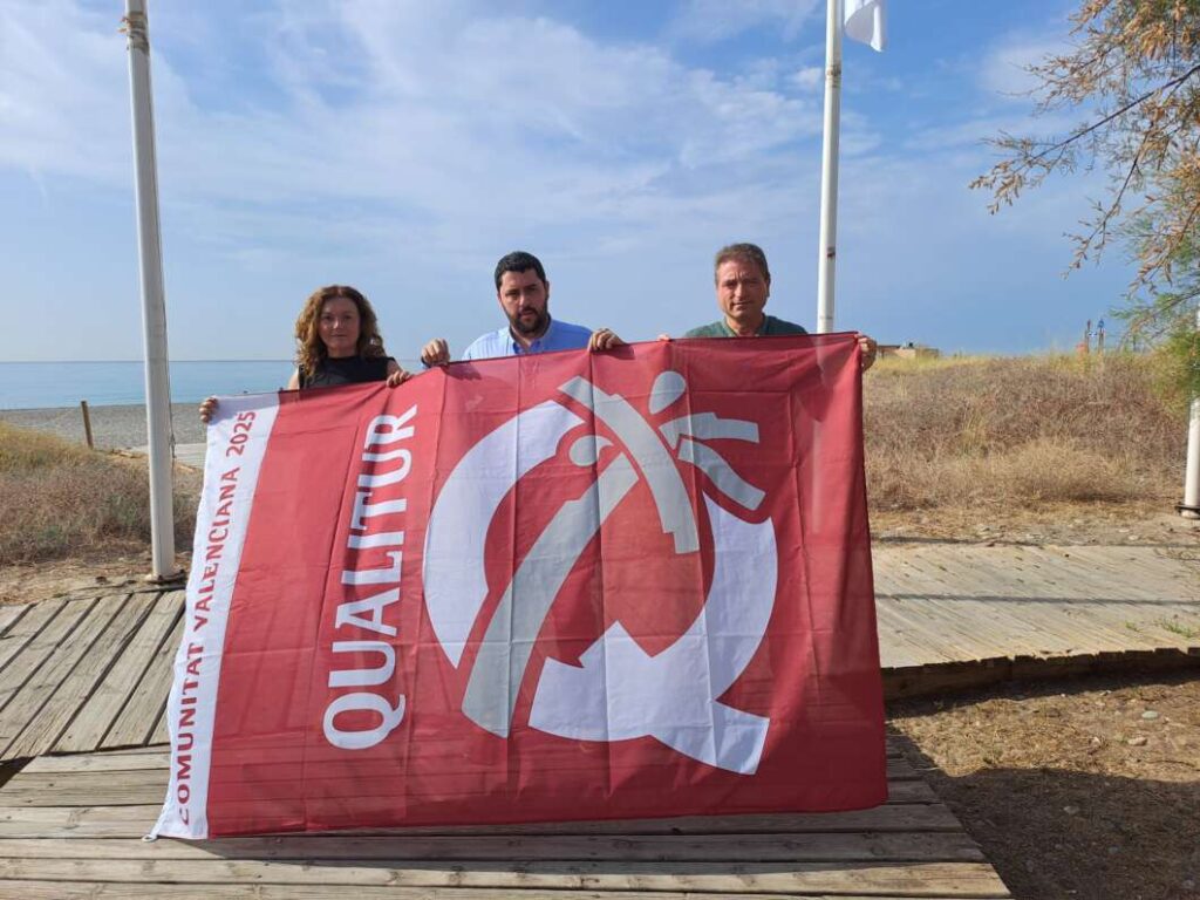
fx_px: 867
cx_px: 600
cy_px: 450
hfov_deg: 69.4
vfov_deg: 54.9
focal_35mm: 25
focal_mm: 4.65
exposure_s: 1/1634
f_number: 1.8
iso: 32
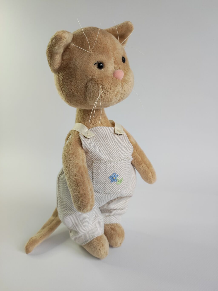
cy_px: 146
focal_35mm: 25
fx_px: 210
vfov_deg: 69.4
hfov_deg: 54.8
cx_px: 109
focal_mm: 4.7
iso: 476
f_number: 1.79
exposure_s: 1/100
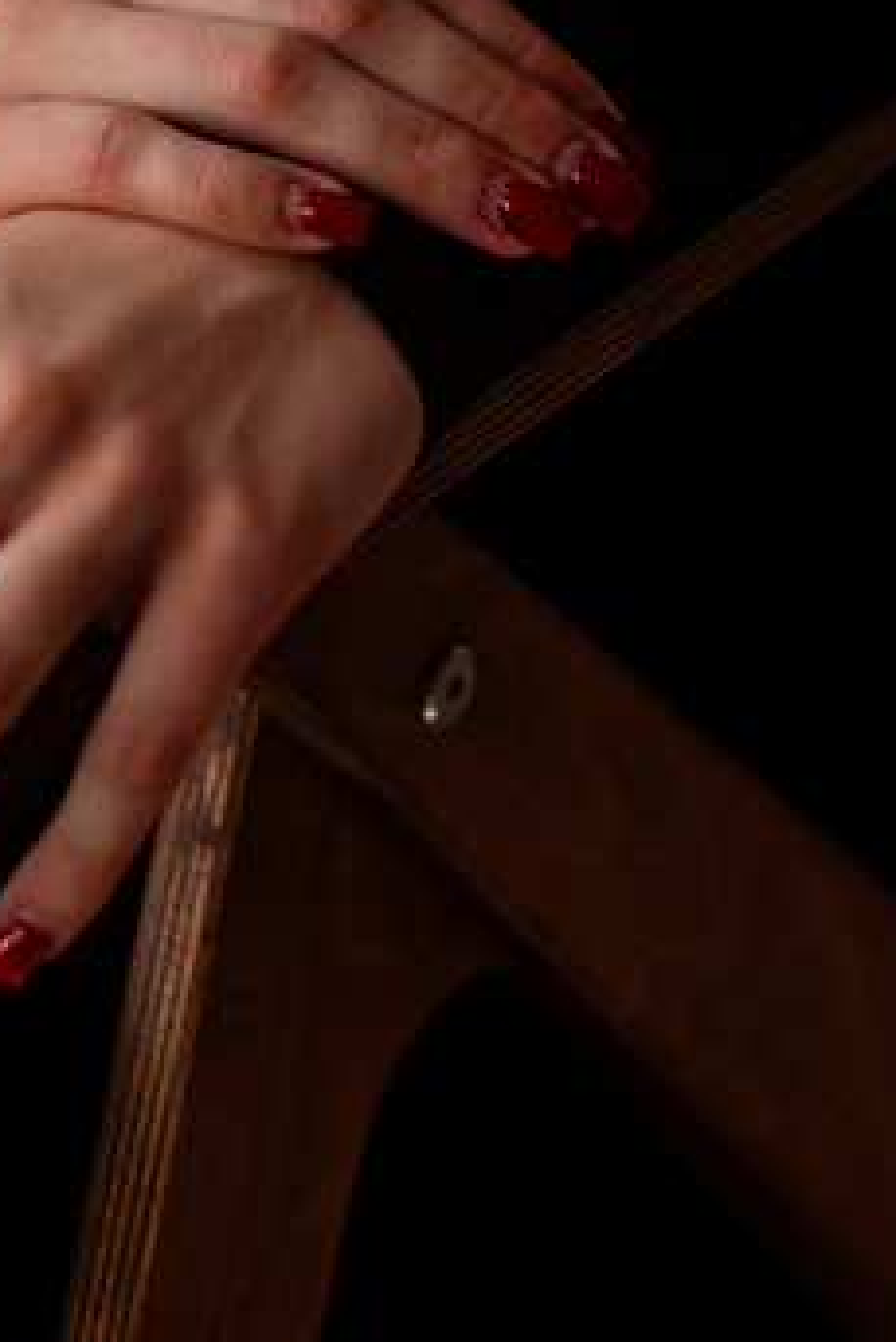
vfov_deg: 9.5
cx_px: 84
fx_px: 7608
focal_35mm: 204
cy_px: -1178
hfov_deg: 6.7
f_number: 2
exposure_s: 1/200
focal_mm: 50
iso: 100
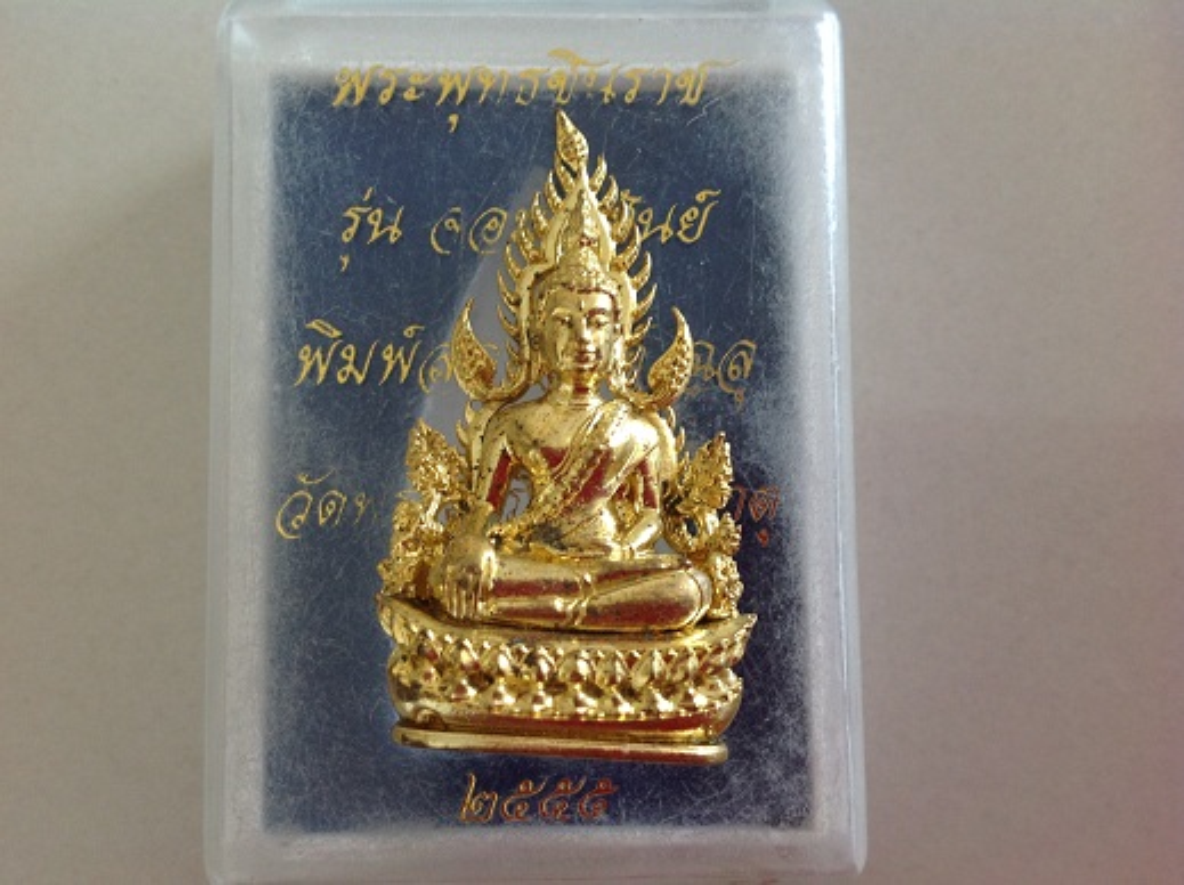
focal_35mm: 35
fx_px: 1196
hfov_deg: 52.7
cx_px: 592
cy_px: 442
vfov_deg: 40.6
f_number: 2.4
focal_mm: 4.28
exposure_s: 1/30
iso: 50
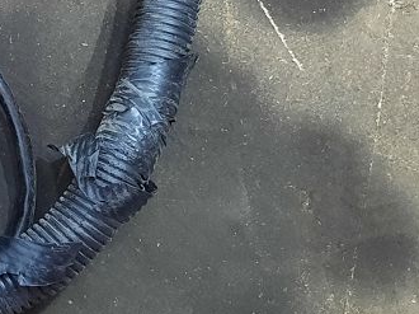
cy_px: -147
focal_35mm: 91
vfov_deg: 15.1
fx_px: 1101
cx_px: -258
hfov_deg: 18.4
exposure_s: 1/33
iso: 320
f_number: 2
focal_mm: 4.6
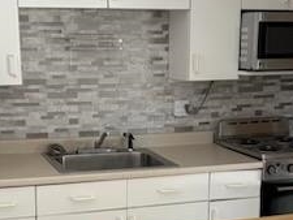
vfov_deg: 19.7
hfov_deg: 26.3
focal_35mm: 74
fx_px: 627
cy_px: 174
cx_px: 143
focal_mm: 5.96
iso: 125
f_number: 1.6
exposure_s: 1/75
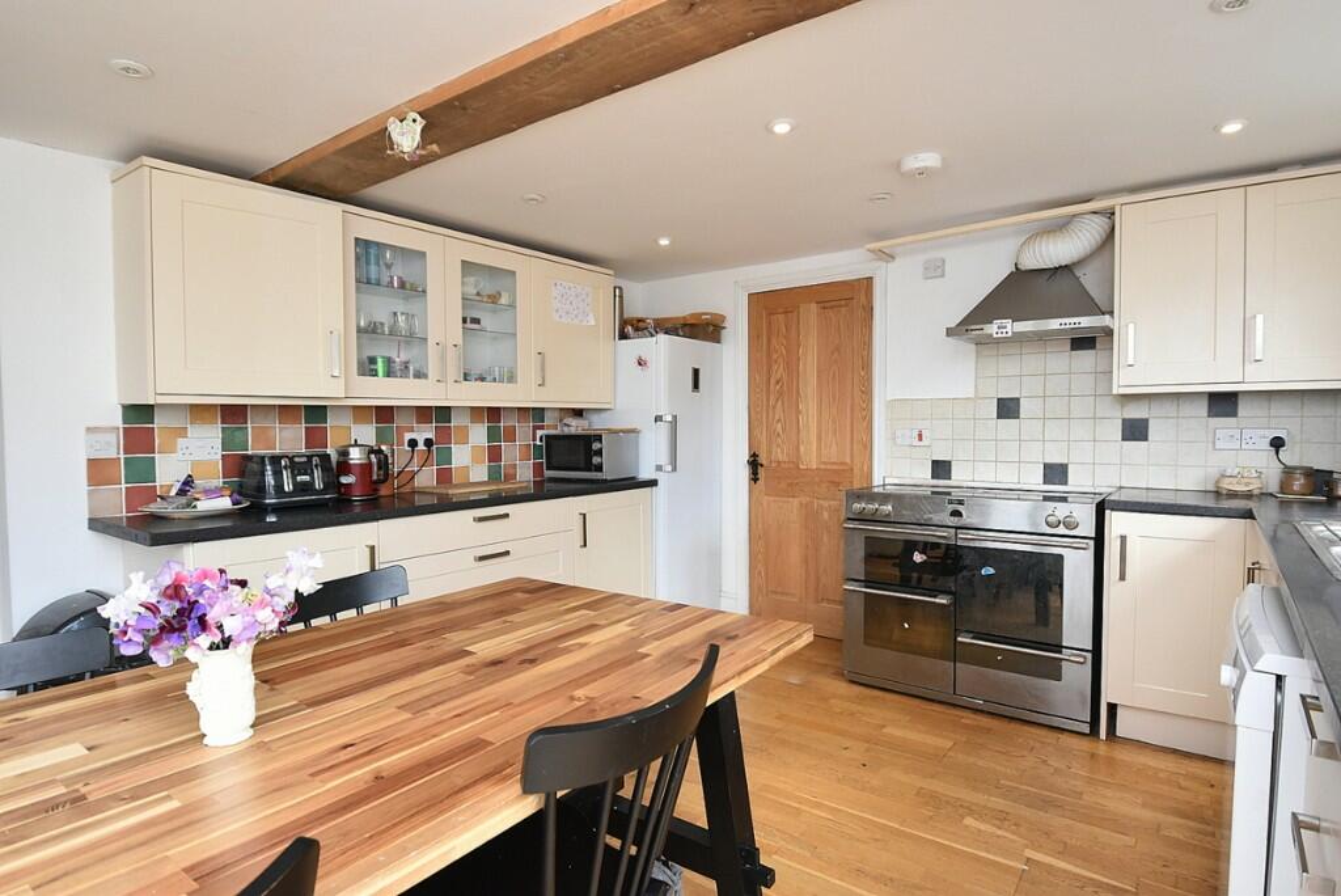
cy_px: 448
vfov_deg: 67.5
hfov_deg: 90.0
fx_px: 671
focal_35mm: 18
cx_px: 670
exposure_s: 1/160
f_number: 4.5
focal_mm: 12
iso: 800
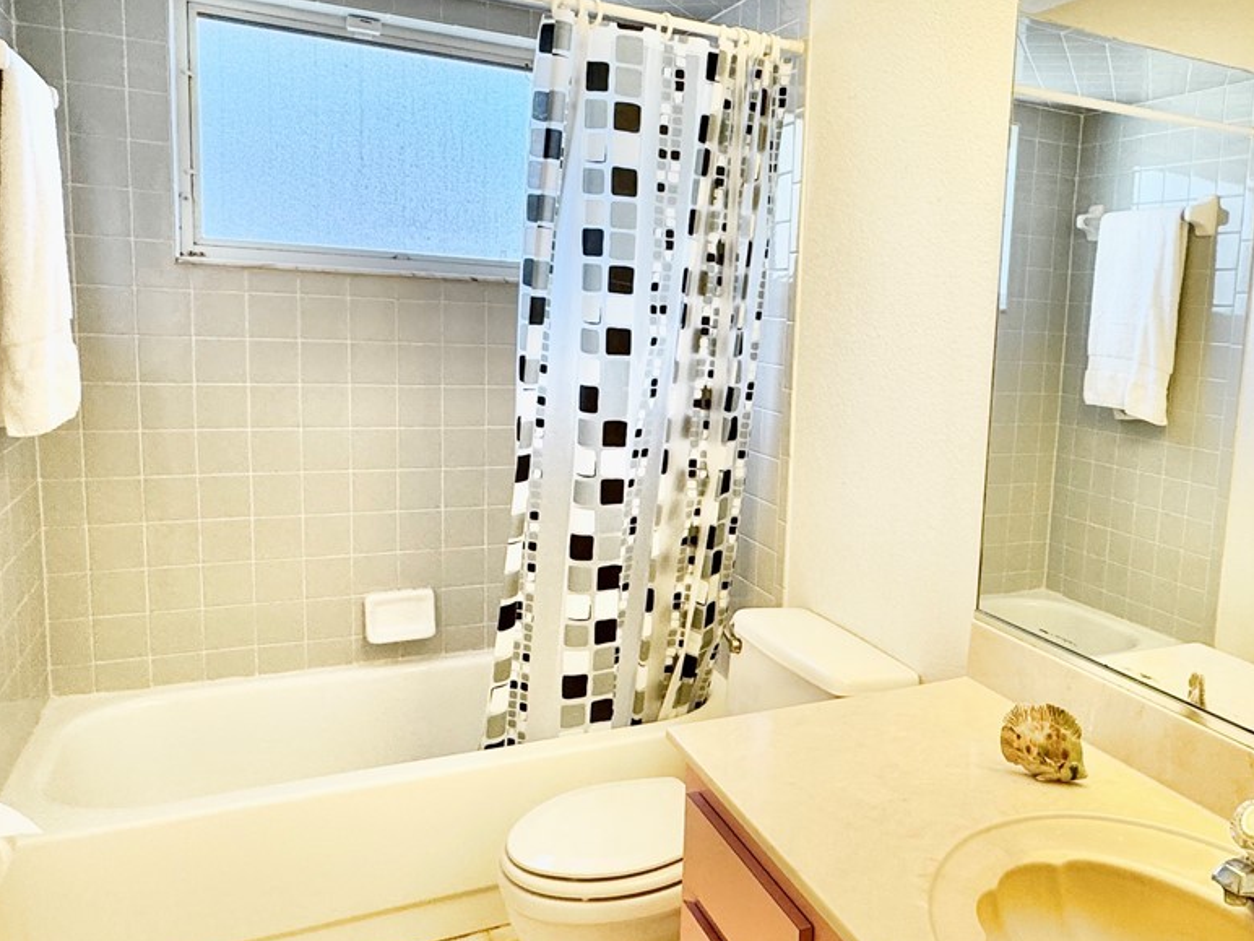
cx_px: 867
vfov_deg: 48.2
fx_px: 1051
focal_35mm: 29
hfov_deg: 59.7
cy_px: 452
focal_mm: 2.22
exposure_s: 1/120
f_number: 2.2
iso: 200
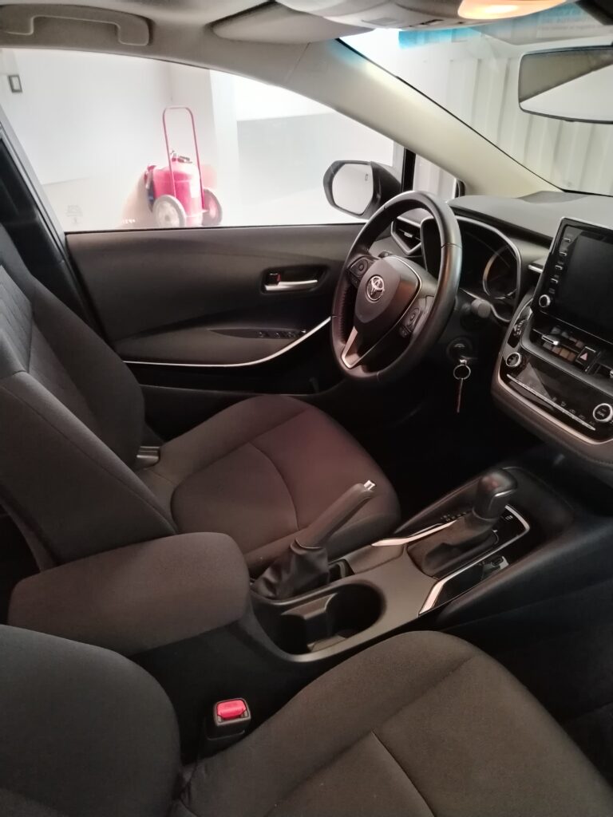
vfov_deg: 71.6
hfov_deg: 56.8
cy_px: 408
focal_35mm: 24
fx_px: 567
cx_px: 306
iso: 2216
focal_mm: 5.25
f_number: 1.75
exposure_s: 1/25
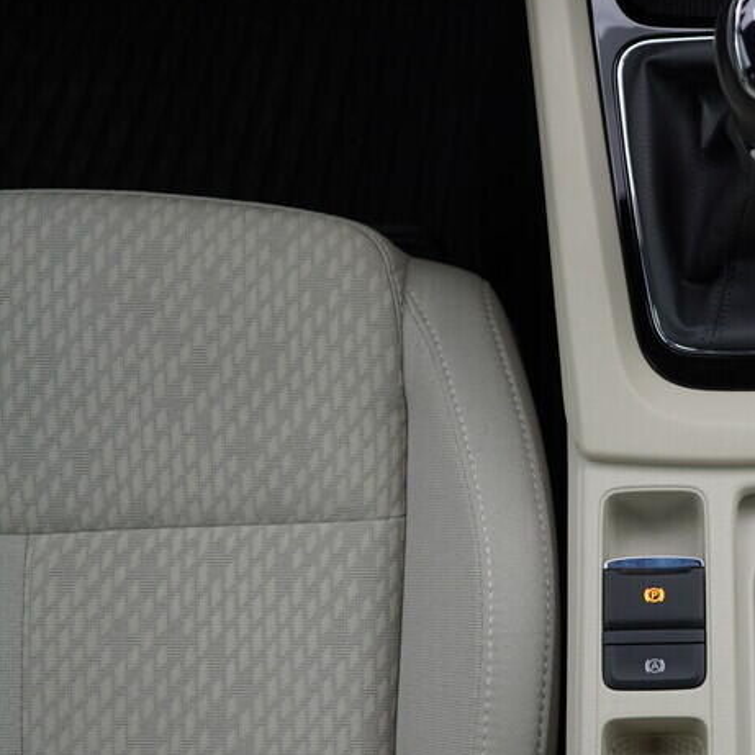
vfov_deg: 25.4
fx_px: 1678
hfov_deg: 24.1
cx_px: 783
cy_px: 405
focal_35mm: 68
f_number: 3.2
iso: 125
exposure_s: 1/40
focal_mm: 24
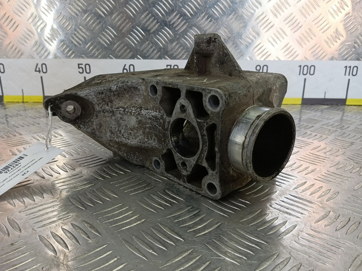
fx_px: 241
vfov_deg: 58.9
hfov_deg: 73.9
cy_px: 136
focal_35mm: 23
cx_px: 181
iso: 147
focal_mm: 4.11
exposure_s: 1/100
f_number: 1.6
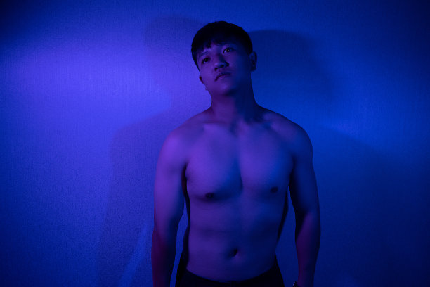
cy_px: 144
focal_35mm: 26
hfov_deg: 69.4
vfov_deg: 49.6
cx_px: 215
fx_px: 311
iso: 640
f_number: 2.8
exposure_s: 1/80
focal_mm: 26
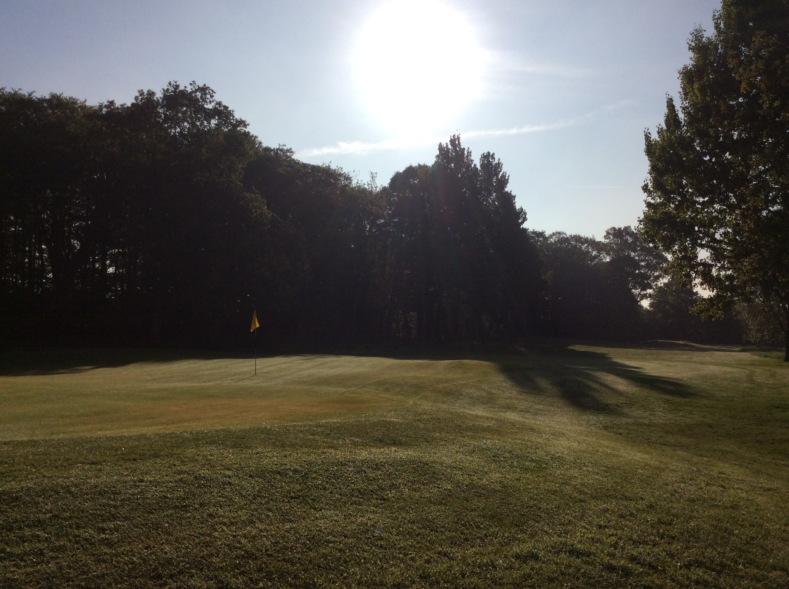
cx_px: 394
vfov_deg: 44.1
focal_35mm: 32
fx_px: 728
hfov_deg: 56.9
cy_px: 294
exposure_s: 1/6369
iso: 32
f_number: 2.4
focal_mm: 3.3
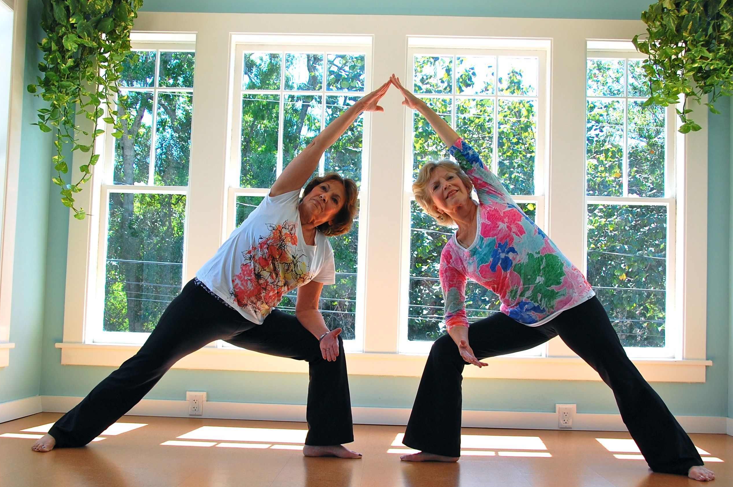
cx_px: 370
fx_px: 793
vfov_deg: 34.1
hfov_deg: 49.6
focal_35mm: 39
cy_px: 263
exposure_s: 1/160
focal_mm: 22
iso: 200
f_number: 7.1
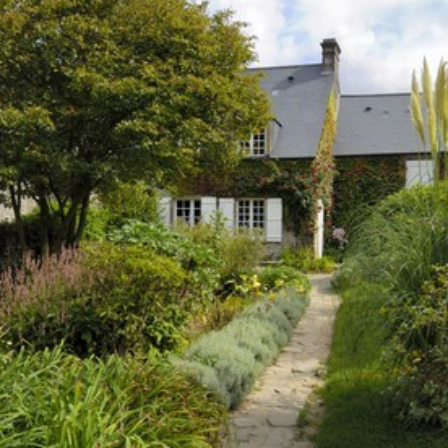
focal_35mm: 35
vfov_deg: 47.2
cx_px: 252
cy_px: 226
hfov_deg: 47.1
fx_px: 512
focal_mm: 18
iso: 100
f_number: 11
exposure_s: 1/100
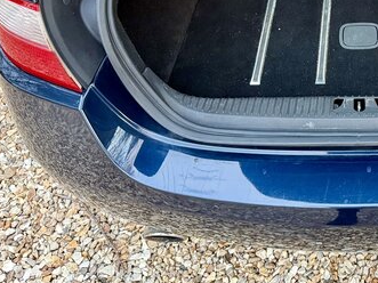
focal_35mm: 58
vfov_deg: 23.6
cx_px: 375
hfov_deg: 30.9
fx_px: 633
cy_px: -29
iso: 640
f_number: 1.78
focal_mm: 6.76
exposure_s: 1/60
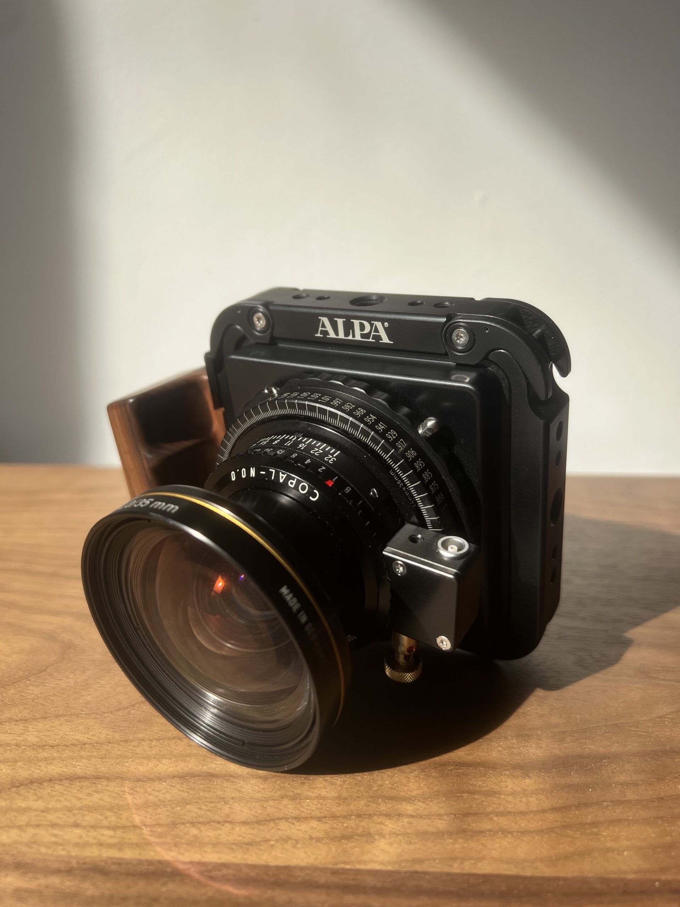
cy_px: 454
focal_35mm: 26
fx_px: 681
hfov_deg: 53.1
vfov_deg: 67.3
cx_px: 340
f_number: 1.5
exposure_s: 1/2083
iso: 50
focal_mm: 5.7
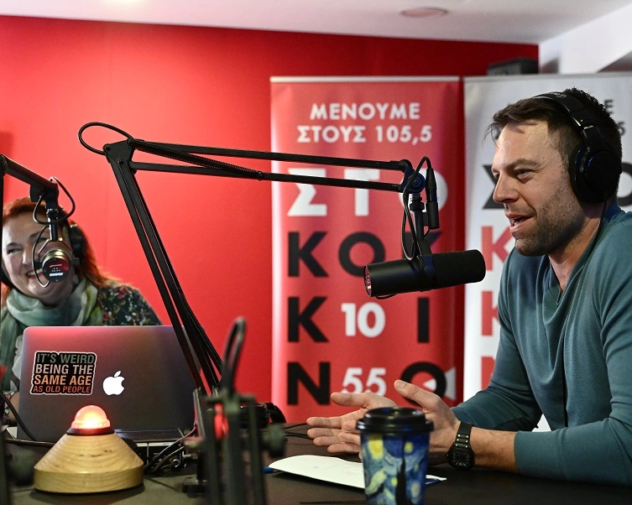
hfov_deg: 39.5
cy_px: 251
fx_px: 879
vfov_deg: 32.1
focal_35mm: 47
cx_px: 344
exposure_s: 1/160
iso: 10000
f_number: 3.5
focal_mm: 41
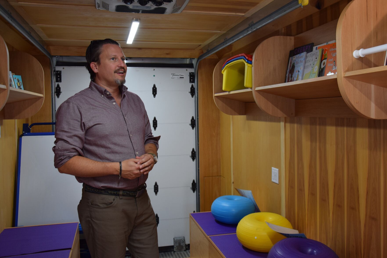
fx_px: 339
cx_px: 194
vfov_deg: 41.7
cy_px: 129
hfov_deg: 59.5
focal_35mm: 32
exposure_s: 1/60.2
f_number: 4
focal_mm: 21
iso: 400
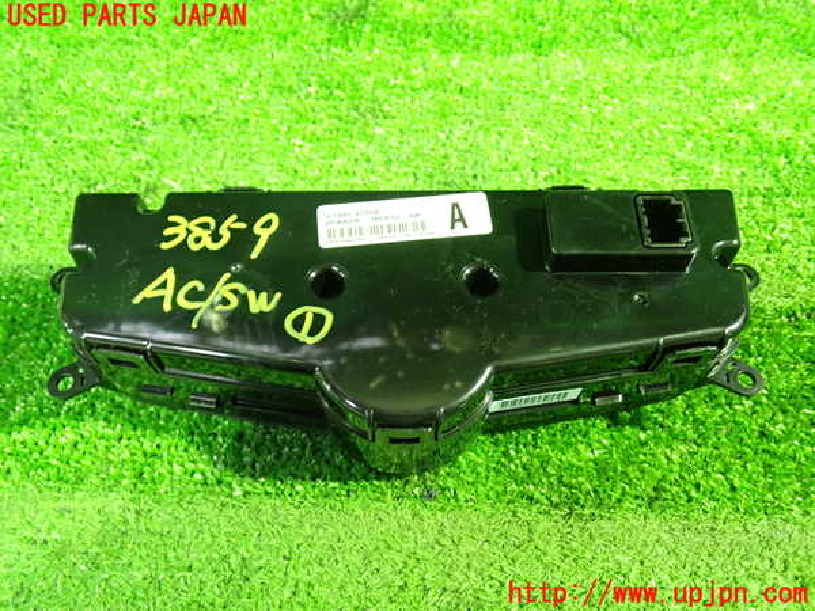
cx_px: 408
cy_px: 306
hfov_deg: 60.0
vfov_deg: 46.8
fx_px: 706
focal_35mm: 30
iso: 800
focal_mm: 5.4
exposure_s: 1/13
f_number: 2.3
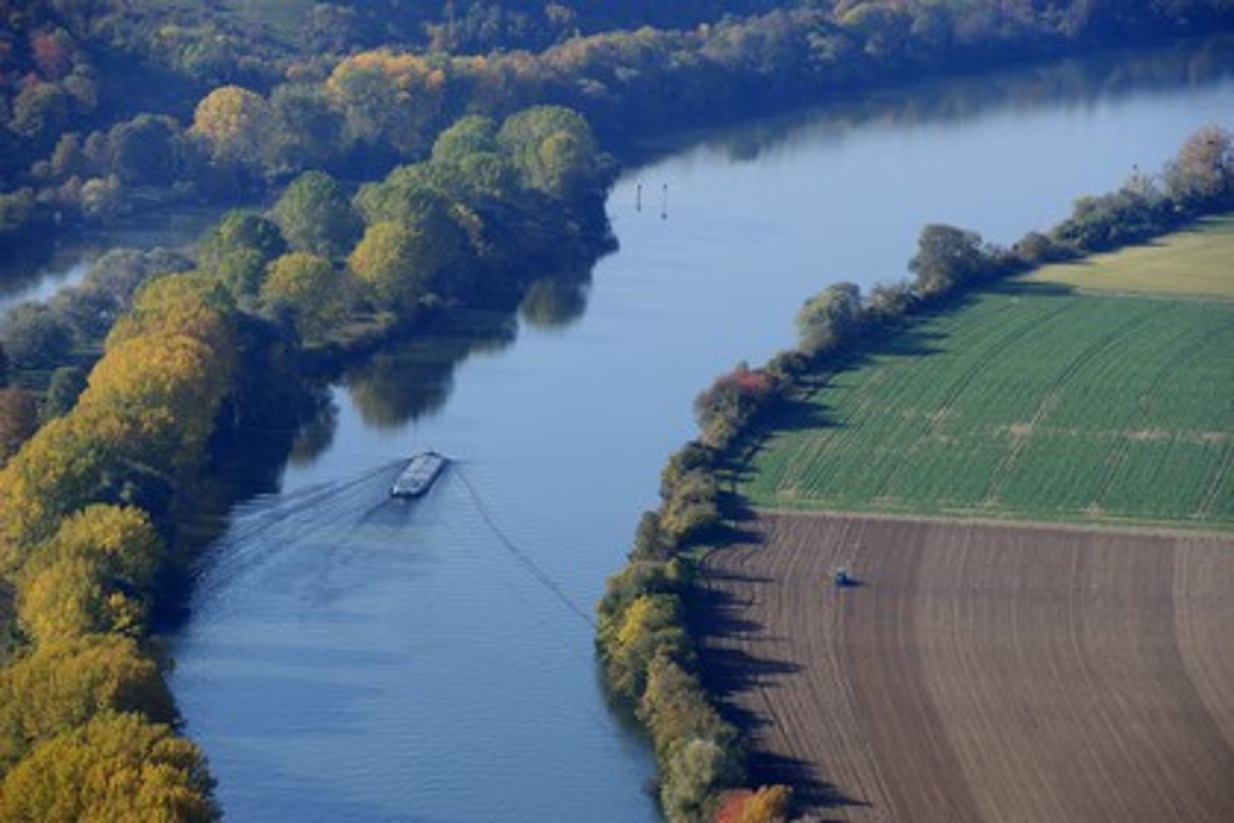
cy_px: 412
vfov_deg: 6.9
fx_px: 6855
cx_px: 617
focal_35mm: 200
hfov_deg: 10.3
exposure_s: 1/800
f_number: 8
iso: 400
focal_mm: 200
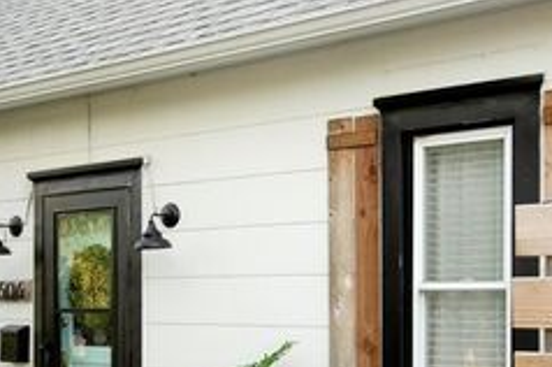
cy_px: 305
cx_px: 241
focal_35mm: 63
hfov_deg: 31.9
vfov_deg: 21.2
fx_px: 965
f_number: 5.6
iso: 400
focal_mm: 20
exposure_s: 1/100
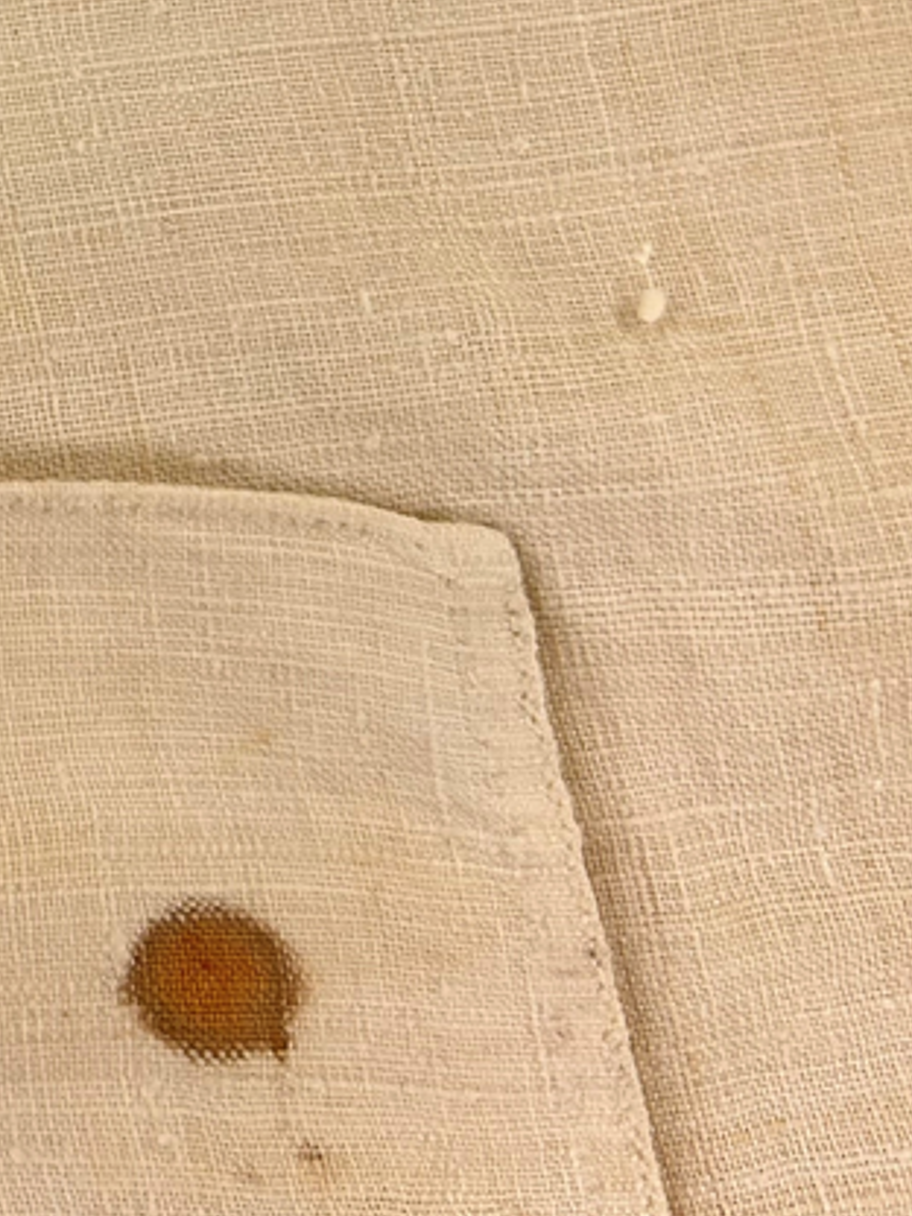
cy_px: -140
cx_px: -377
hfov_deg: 17.9
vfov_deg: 24.2
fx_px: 2635
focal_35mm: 75
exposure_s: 1/50
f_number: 1.5
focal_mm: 5.7
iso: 80
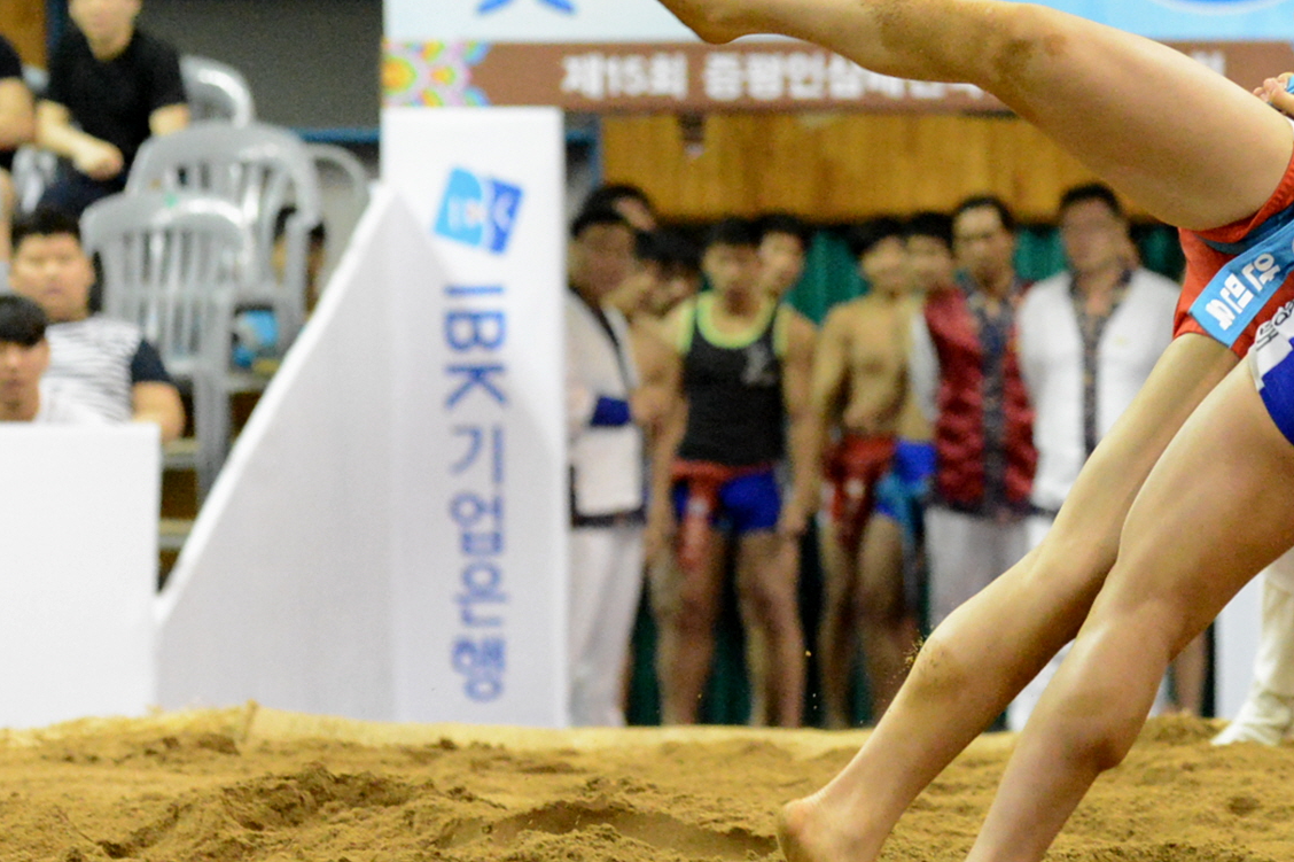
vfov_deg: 4.7
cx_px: 1170
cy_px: 183
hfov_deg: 7.0
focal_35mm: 295
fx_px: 10598
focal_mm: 135
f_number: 4.5
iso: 12800
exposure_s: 1/400
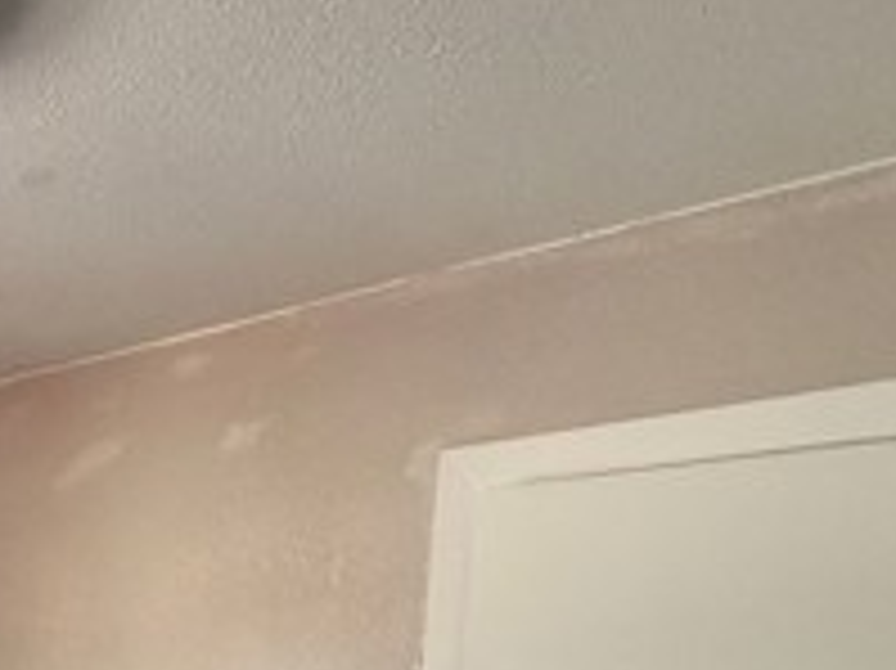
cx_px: -149
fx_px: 1164
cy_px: 994
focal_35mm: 45
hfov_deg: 34.6
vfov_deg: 25.0
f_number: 2.2
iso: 250
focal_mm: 2.22
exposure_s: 1/121
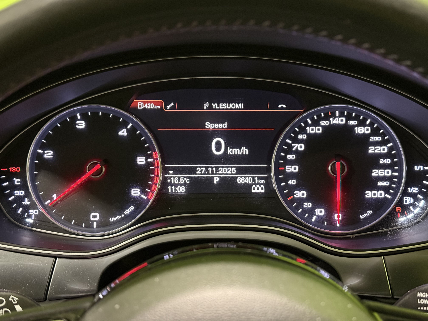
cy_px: 160
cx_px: 214
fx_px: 593
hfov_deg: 39.7
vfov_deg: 30.3
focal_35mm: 48
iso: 640
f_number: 1.78
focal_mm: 6.76
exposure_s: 1/25
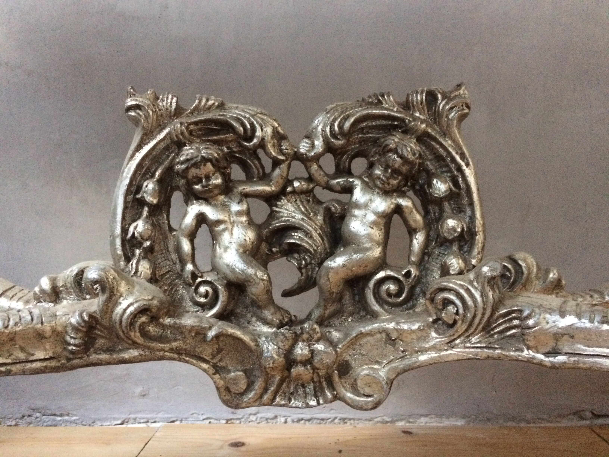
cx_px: 304
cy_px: 228
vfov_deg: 48.2
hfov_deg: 61.7
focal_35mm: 29
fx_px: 510
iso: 500
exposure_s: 1/17
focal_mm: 4.15
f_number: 2.2
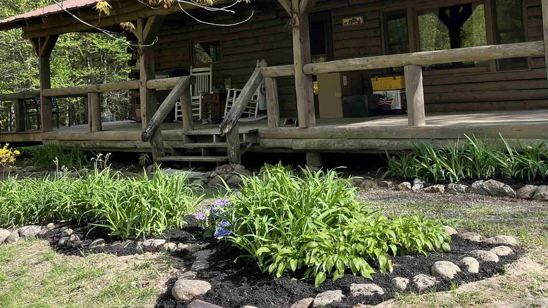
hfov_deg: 47.9
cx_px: 342
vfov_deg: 27.7
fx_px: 610
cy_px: 54
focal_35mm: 42
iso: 50
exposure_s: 1/705
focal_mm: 5.1
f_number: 1.6
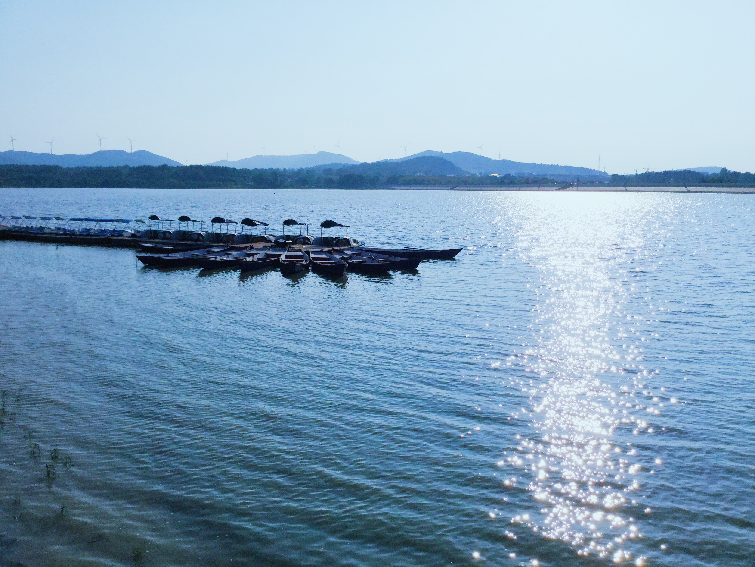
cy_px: 284
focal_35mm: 31
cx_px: 378
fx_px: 676
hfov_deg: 58.4
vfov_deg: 45.4
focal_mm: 3.3
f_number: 2.4
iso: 25
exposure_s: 1/8197
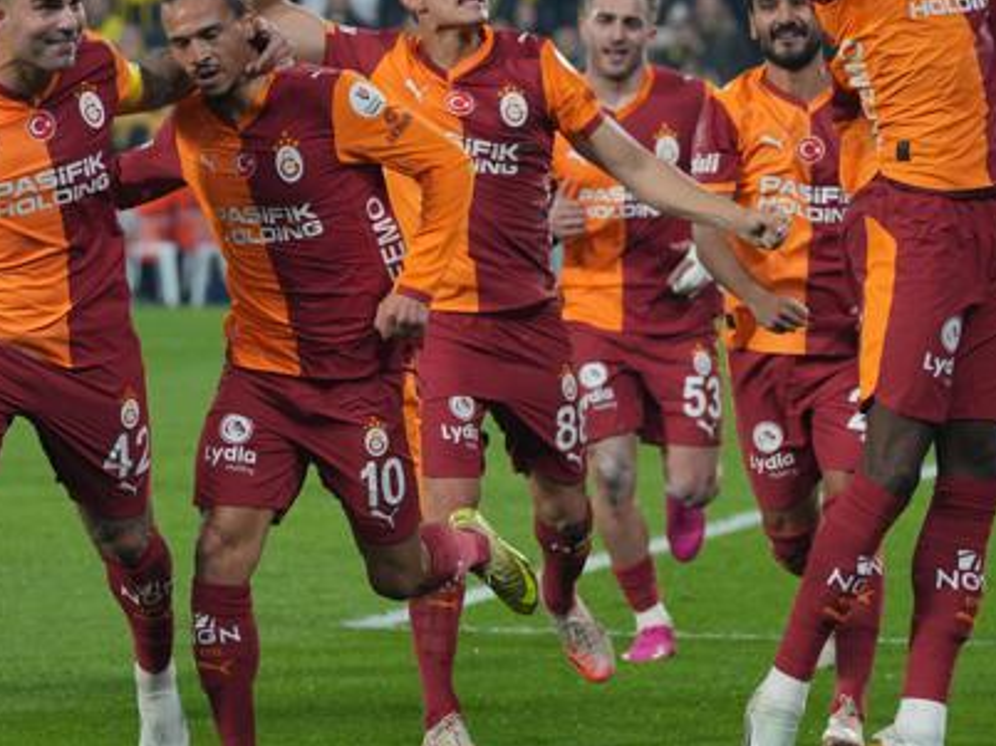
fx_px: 11301
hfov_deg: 5.0
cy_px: 250
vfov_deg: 3.8
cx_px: 427
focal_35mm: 393
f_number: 4.5
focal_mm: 178
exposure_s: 1/1000
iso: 1600
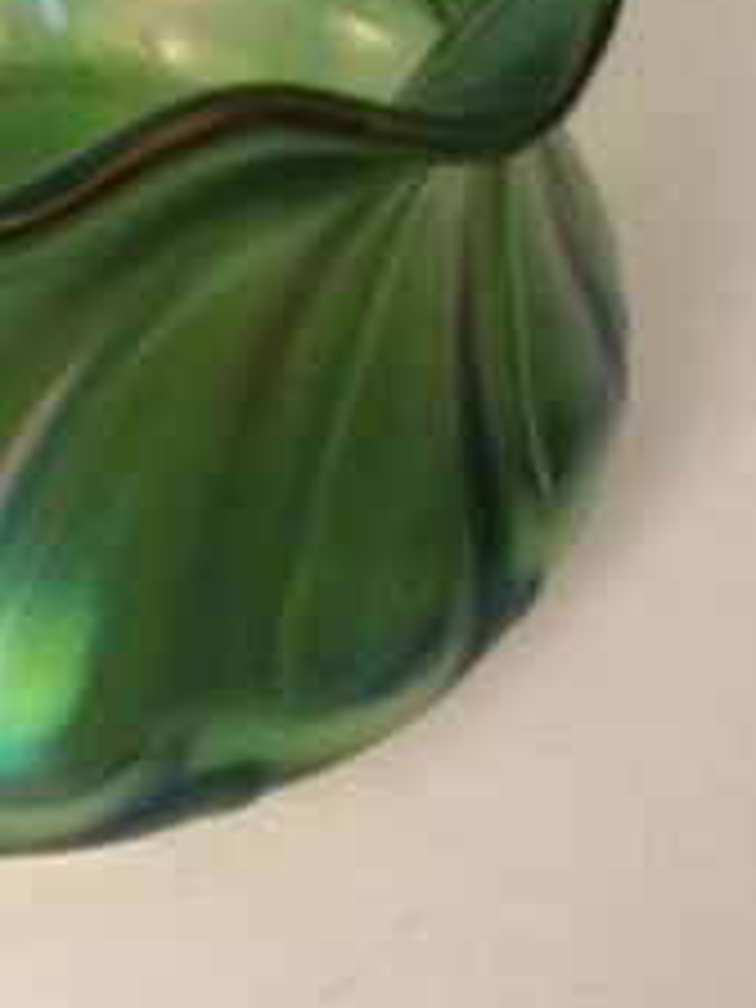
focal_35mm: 83
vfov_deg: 22.2
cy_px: -104
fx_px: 2417
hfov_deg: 17.4
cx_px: -4
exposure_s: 1/33
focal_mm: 4.15
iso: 250
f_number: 2.2
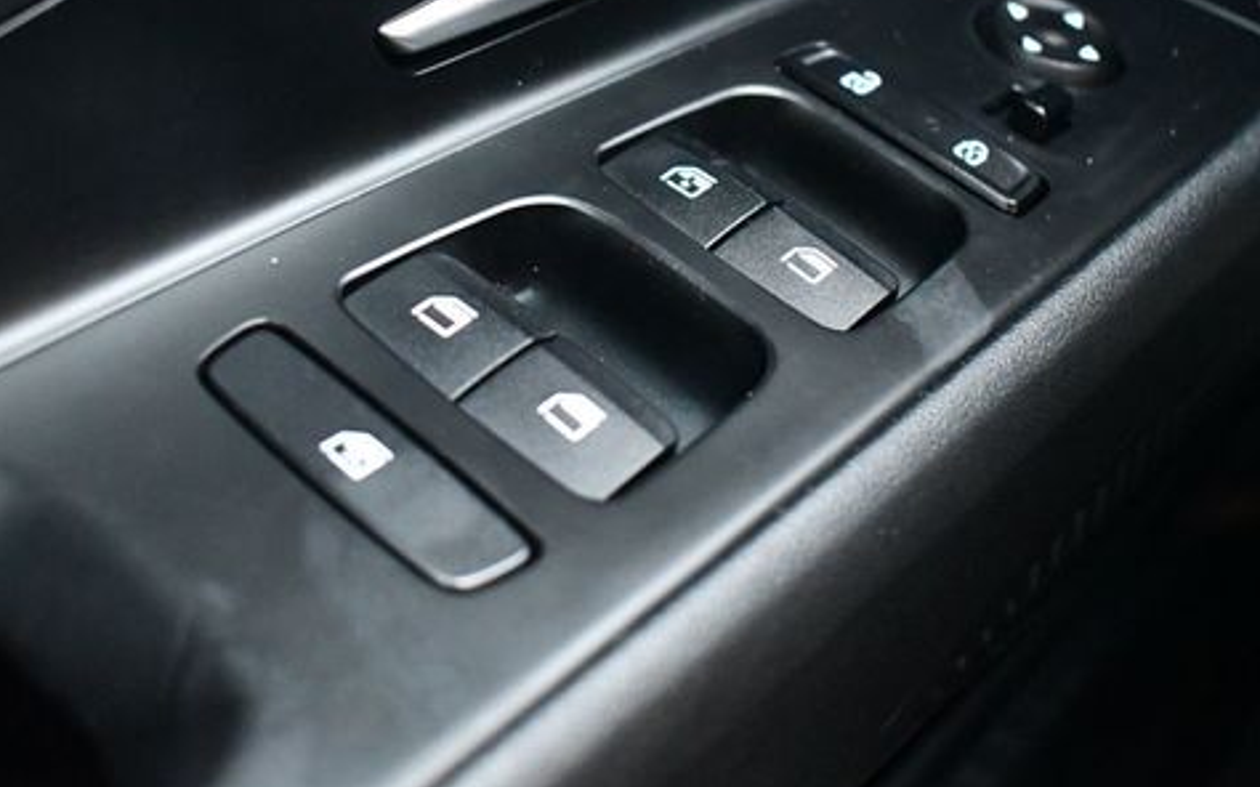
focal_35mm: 55
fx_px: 1888
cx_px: 710
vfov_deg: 23.4
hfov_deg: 36.8
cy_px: 229
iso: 8000
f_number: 4
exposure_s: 1/60
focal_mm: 27
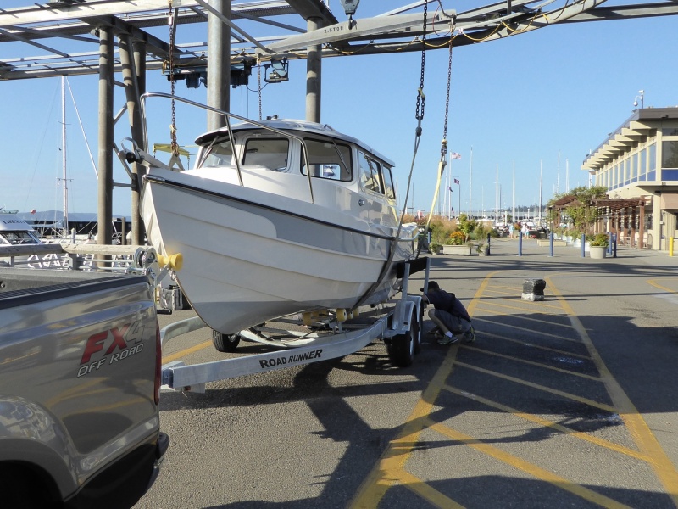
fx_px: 490
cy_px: 254
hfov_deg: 69.4
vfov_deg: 54.9
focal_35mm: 25
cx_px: 339
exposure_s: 1/800
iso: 200
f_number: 3.5
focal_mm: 4.3
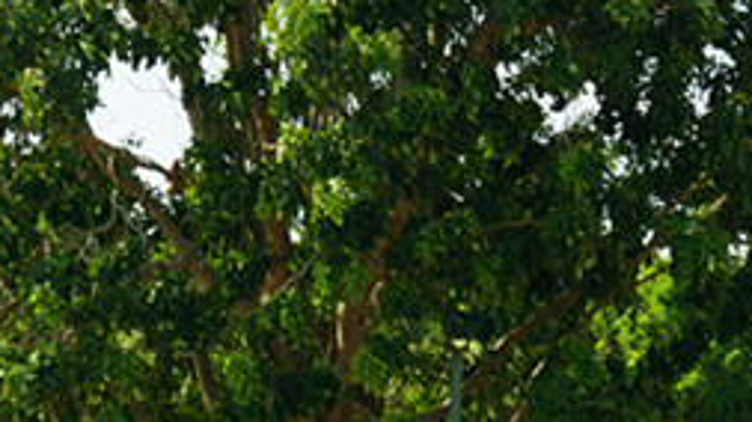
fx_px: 3380
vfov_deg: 7.0
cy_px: 649
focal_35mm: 170
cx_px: 220
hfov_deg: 12.7
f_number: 6.3
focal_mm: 35
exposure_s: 1/80
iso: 100
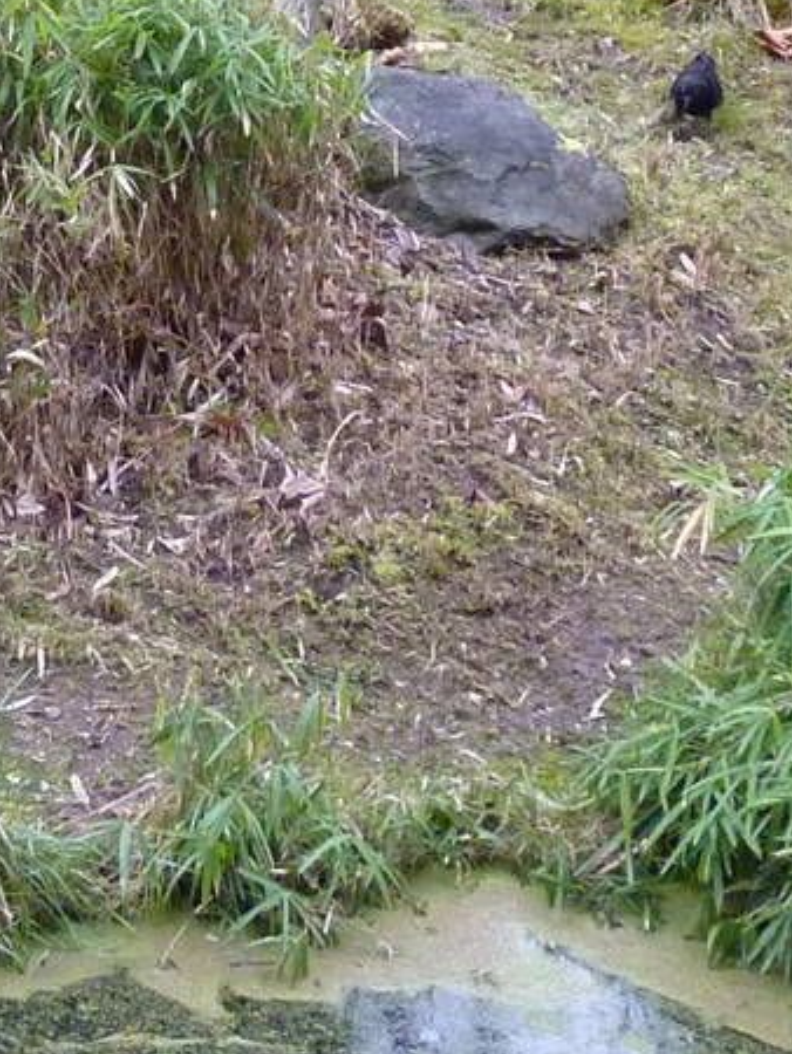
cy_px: -307
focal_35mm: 103
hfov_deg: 14.0
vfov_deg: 17.9
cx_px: -127
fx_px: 3139
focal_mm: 4.7
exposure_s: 1/100
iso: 400
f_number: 3.4
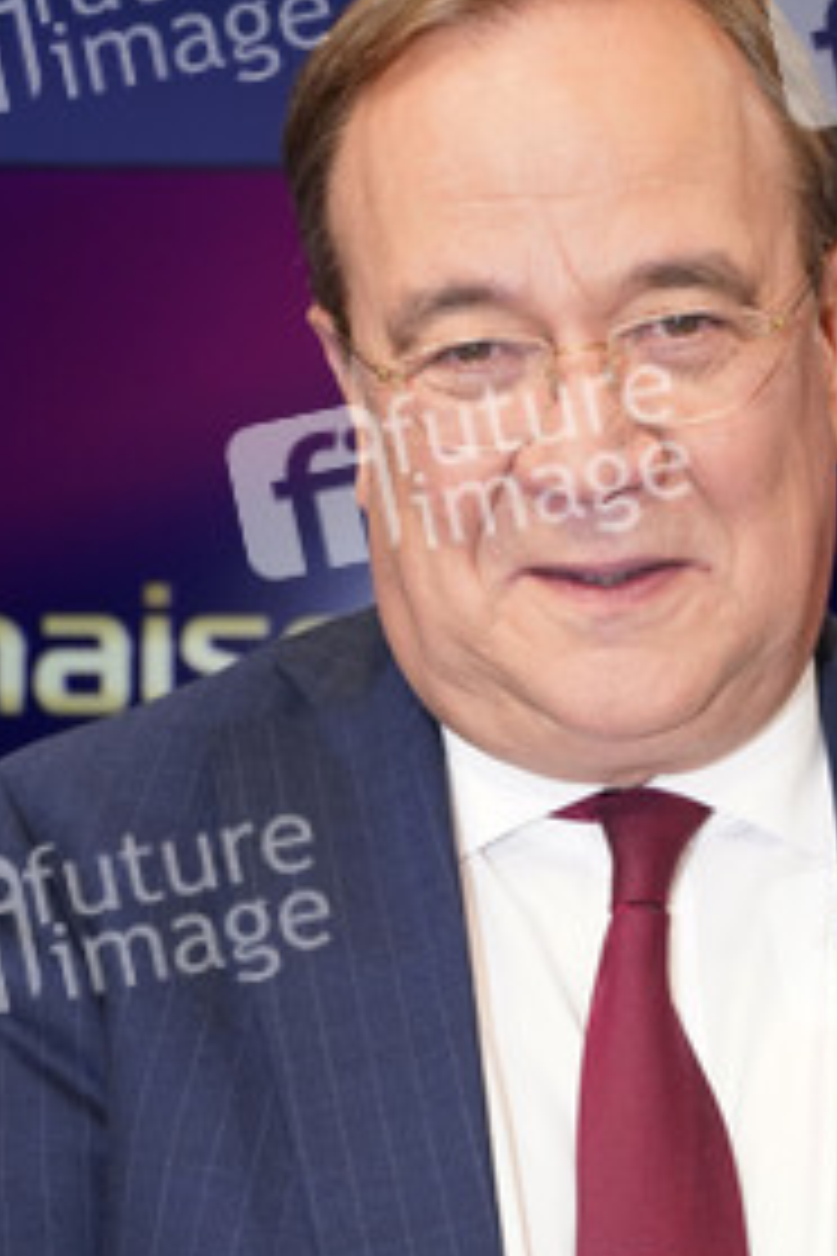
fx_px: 1848
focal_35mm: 53
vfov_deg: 37.5
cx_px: 590
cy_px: 698
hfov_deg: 25.3
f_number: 5.6
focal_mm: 37
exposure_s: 1/125
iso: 2000
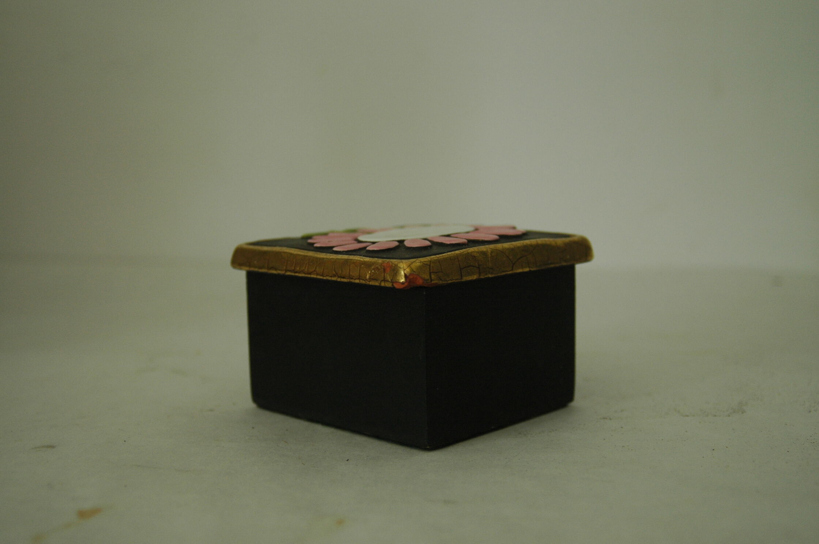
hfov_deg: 38.9
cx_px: 410
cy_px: 272
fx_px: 1159
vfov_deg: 26.4
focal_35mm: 51
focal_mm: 34
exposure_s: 1/125
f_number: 3.5
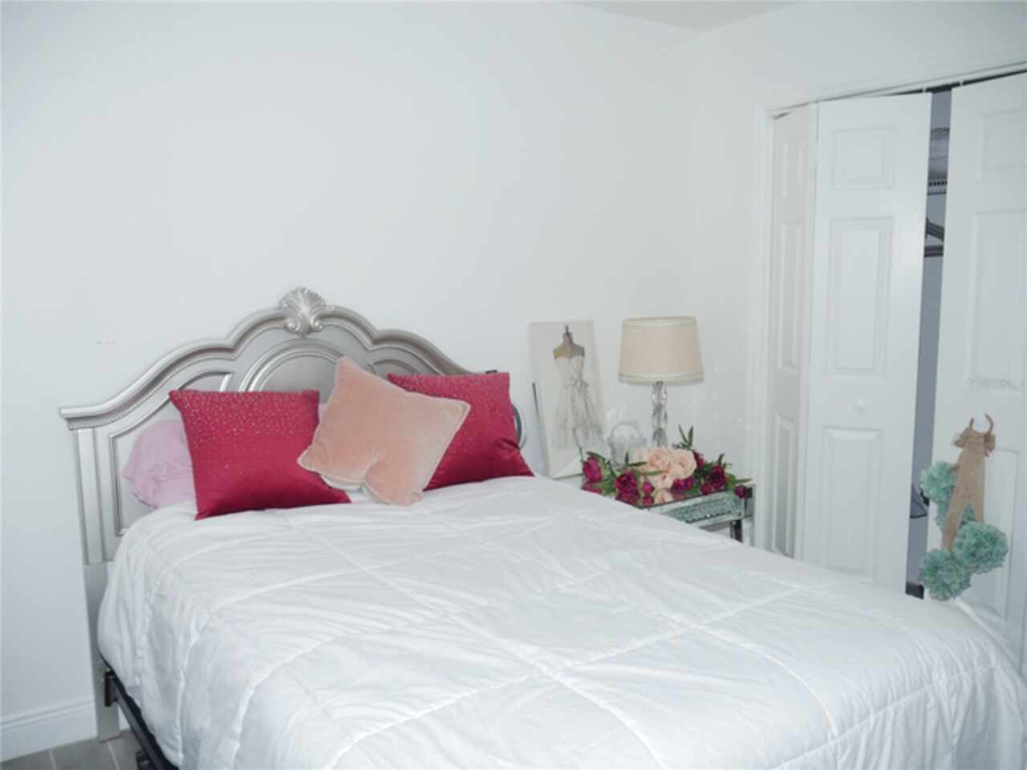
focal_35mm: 28
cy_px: 385
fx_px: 831
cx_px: 514
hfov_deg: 63.4
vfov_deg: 49.7
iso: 200
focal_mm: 14
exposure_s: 1/25
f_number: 4
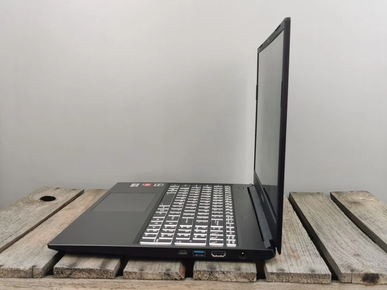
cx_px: 194
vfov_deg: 32.9
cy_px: 145
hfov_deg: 42.9
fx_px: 492
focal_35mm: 44
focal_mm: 5.56
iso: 50
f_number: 1.6
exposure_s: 1/258
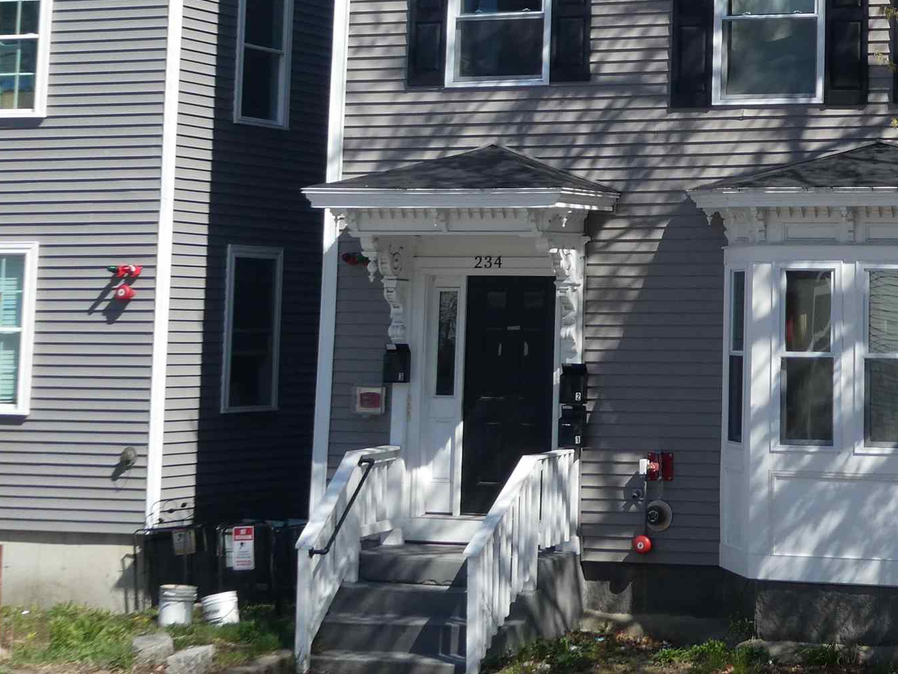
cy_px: -66
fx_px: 2621
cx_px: 755
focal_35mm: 101
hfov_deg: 19.2
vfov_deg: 14.3
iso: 80
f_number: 3.9
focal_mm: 7.8
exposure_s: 1/500
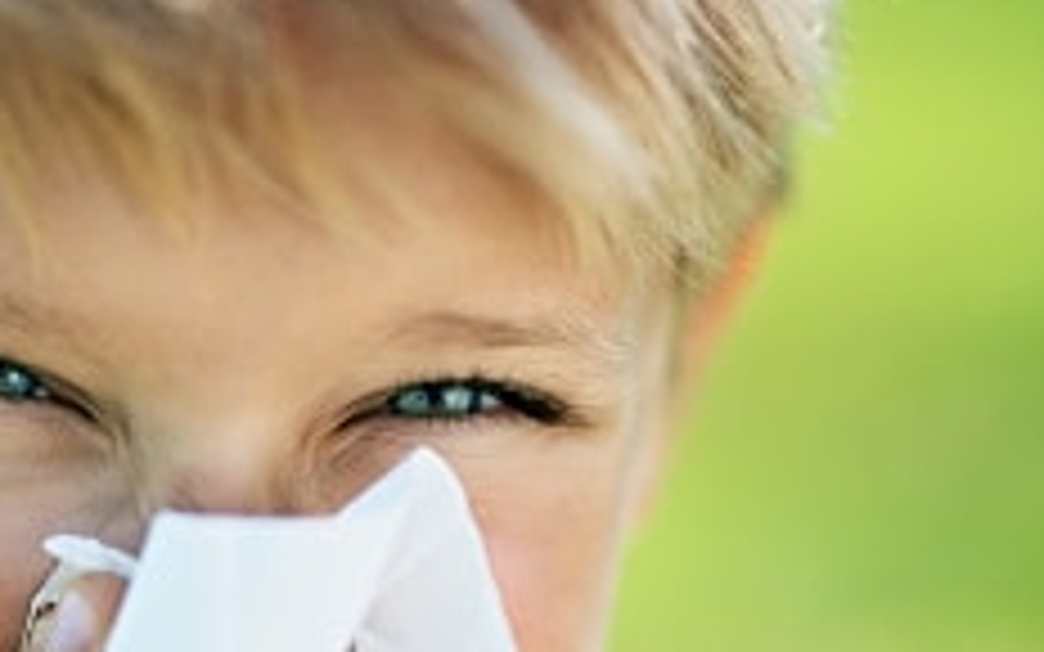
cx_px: 92
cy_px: 407
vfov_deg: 11.7
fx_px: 3187
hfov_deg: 18.3
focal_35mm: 112
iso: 64
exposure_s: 1/2000
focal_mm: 50
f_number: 1.4
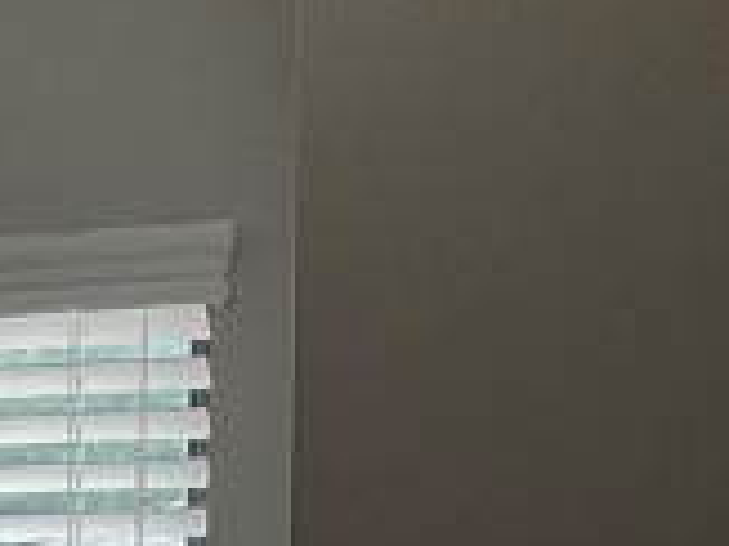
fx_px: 3830
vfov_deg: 7.8
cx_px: -1512
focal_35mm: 182
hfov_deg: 8.8
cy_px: 1025
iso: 64
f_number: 1.8
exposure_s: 1/120
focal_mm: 3
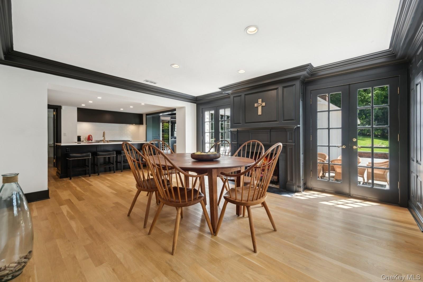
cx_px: 212
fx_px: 165
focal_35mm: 14
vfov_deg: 81.2
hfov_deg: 104.2
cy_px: 141
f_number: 11
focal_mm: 14
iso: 100
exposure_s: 1/6
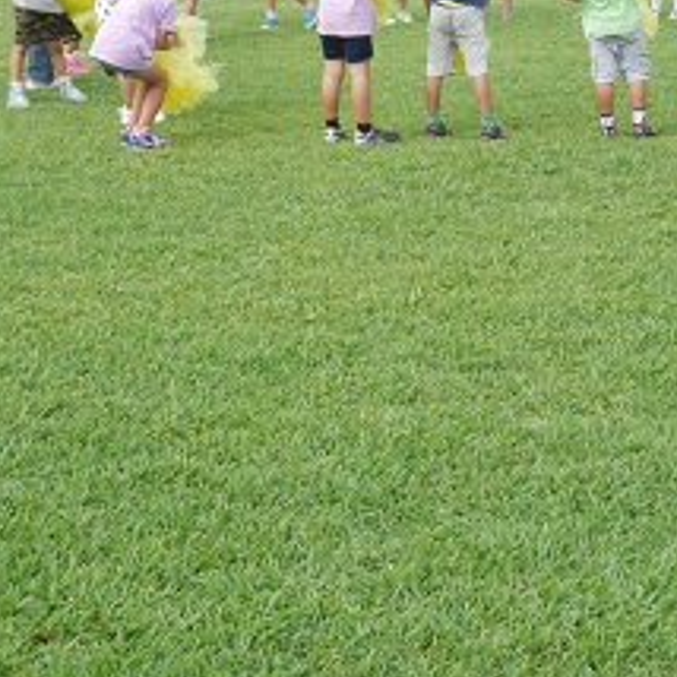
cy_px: 327
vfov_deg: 18.3
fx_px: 2102
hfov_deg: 18.3
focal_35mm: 95
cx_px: 310
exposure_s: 1/250
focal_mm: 23
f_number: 7.1
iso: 200
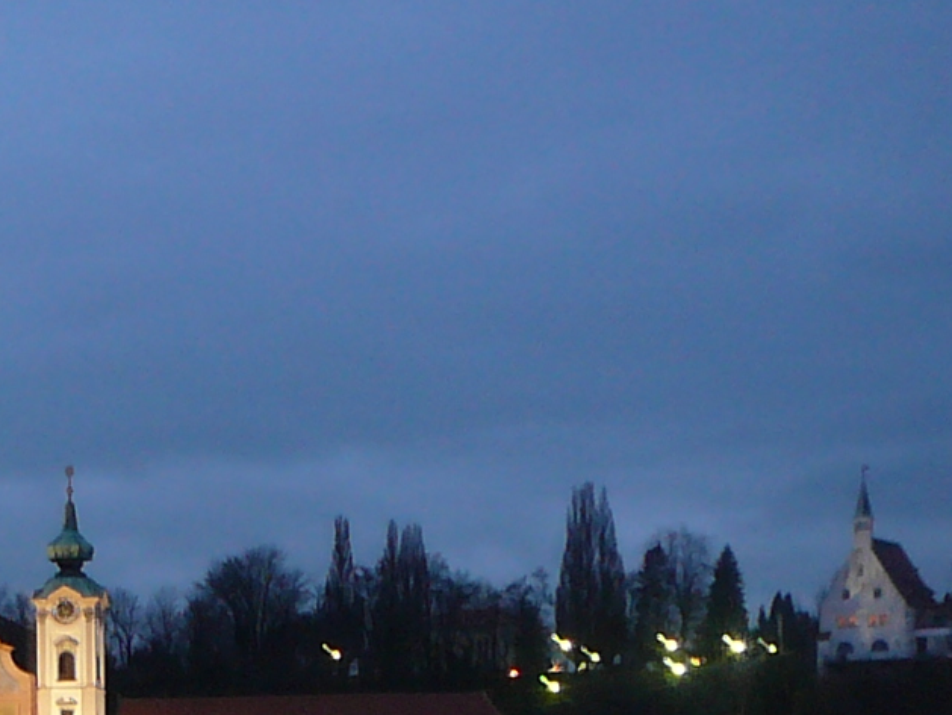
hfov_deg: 16.1
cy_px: 1006
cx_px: -395
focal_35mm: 114
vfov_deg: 12.5
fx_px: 3136
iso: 80
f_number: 2.8
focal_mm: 5.2
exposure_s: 2
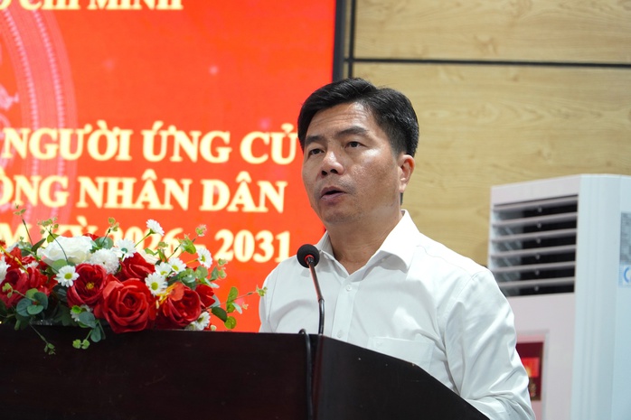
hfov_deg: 14.1
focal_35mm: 146
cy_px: 210
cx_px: 316
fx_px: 2550
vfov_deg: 9.4
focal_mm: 97
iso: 800
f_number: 4
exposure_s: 1/160
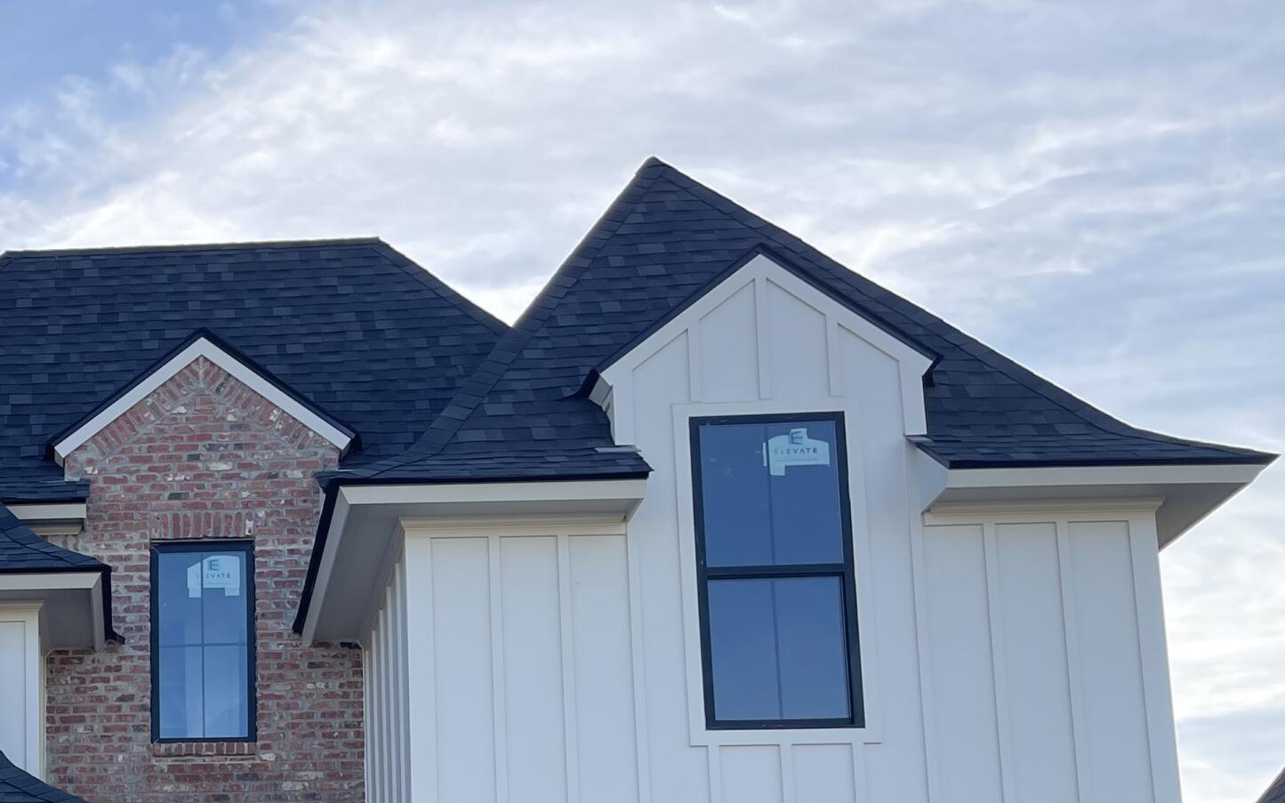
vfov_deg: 21.8
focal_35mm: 55
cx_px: -46
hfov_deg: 33.3
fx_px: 1926
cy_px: 973
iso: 32
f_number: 1.6
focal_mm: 5.1
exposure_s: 1/1020
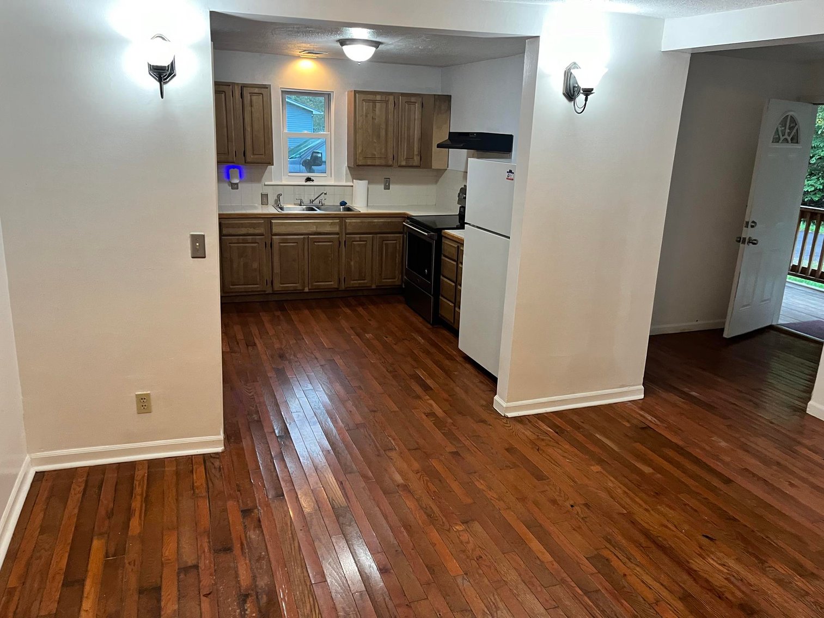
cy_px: 309
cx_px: 412
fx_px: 619
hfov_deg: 67.3
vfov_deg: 53.1
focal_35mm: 26
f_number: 1.6
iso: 250
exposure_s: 1/60
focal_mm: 5.1
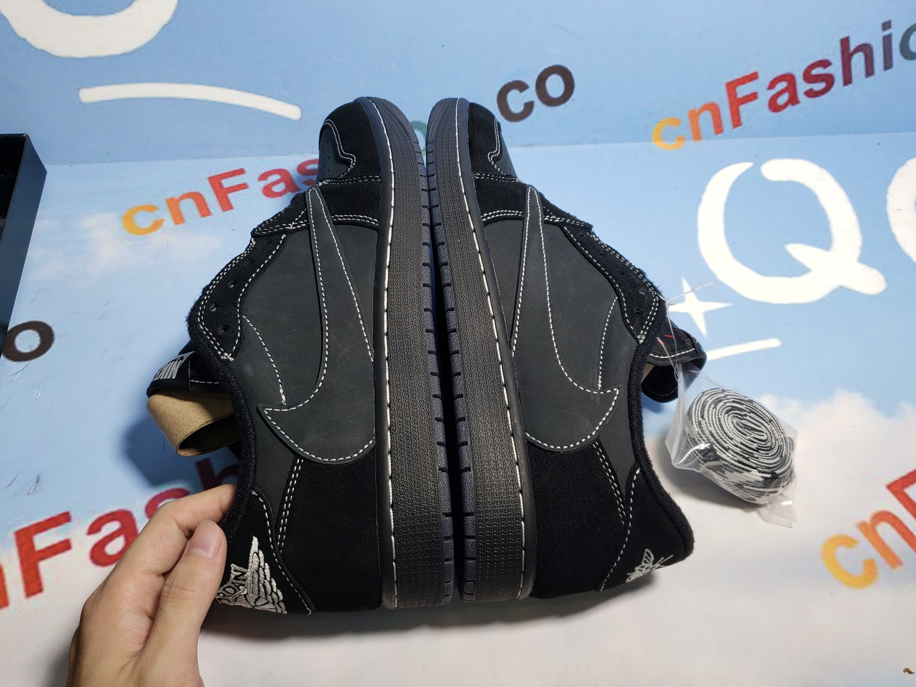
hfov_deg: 67.3
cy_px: 344
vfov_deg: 53.1
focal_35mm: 26
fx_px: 688
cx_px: 458
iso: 50
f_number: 1.5
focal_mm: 4.3
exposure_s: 1/282
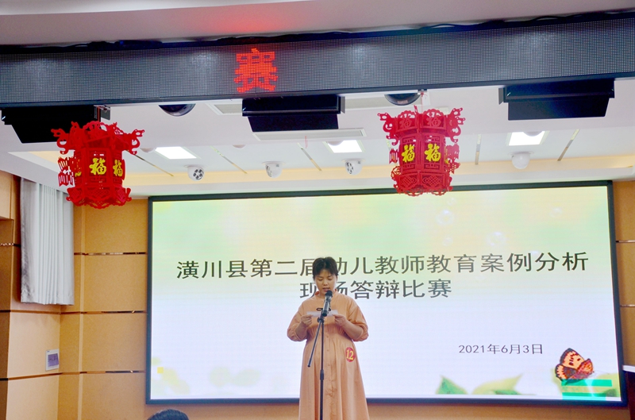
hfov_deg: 35.1
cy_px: 210
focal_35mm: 57
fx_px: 1003
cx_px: 318
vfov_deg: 23.6
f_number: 5.6
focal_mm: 38
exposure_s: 1/125
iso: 200
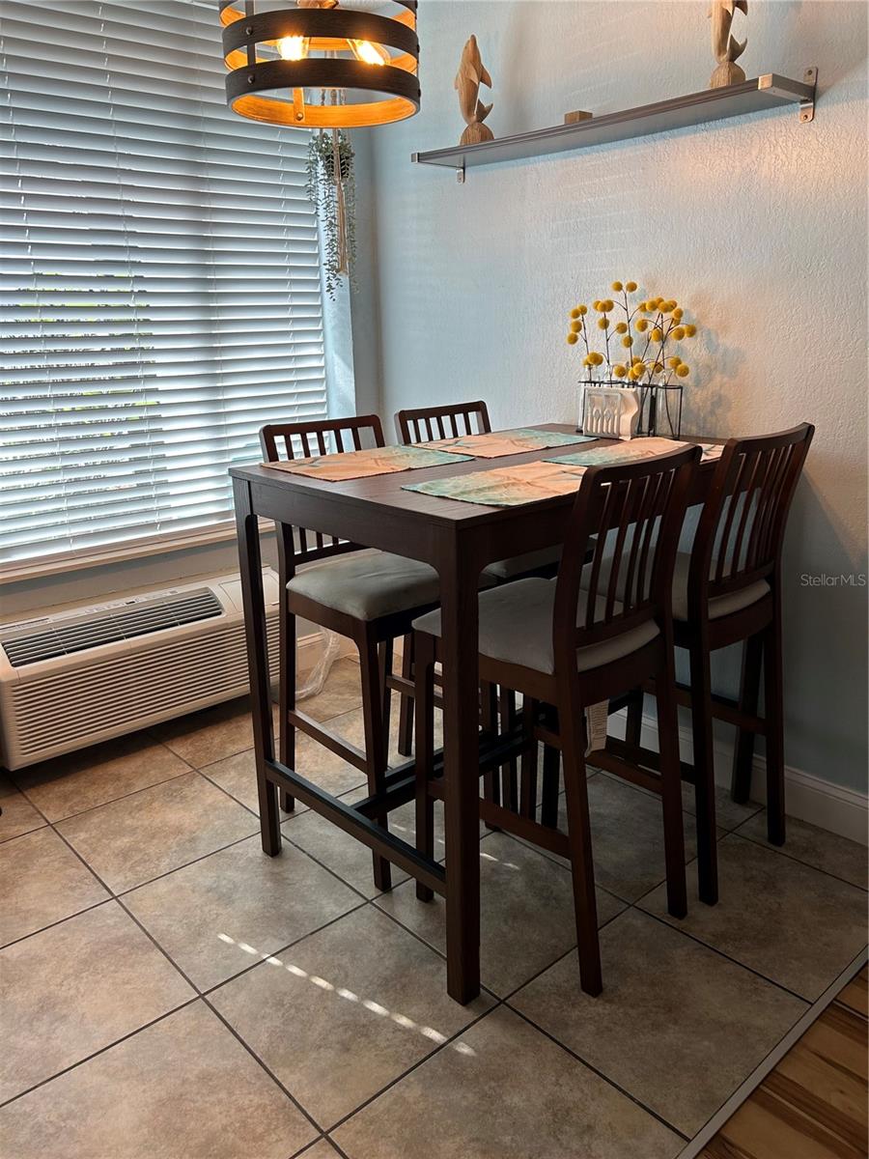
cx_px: 434
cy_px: 580
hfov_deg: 53.1
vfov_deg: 67.3
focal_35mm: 26
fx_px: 870
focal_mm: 5.7
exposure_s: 1/144
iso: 32
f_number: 1.5
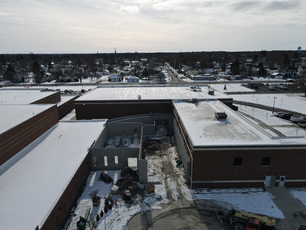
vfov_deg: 56.8
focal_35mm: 24
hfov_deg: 71.6
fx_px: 212
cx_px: 153
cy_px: 115
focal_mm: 4.5
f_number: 2.8
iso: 100
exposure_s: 1/2000
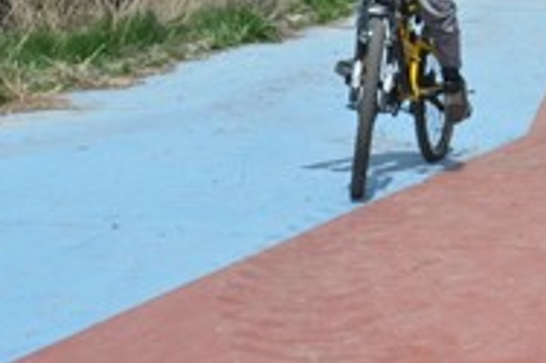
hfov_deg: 15.1
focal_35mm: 130
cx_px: 691
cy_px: -142
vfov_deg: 10.3
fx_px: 1966
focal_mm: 25
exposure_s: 1/800
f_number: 14
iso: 1000
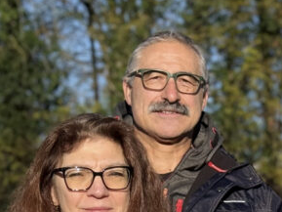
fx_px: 1385
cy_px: 260
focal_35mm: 170
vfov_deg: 8.6
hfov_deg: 11.3
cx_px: 366
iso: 64
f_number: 1.78
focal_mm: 6.76
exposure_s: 1/5587
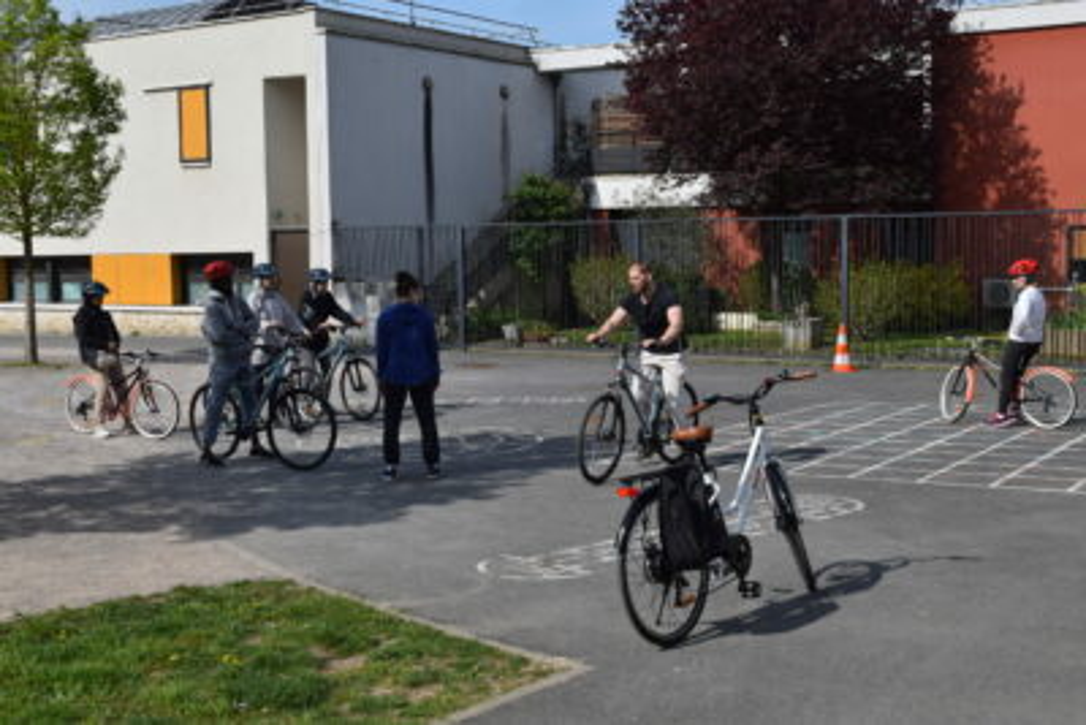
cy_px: 362
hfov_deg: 43.6
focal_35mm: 45
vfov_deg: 29.9
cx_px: 543
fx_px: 1358
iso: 400
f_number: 7.1
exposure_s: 1/2000
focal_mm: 30
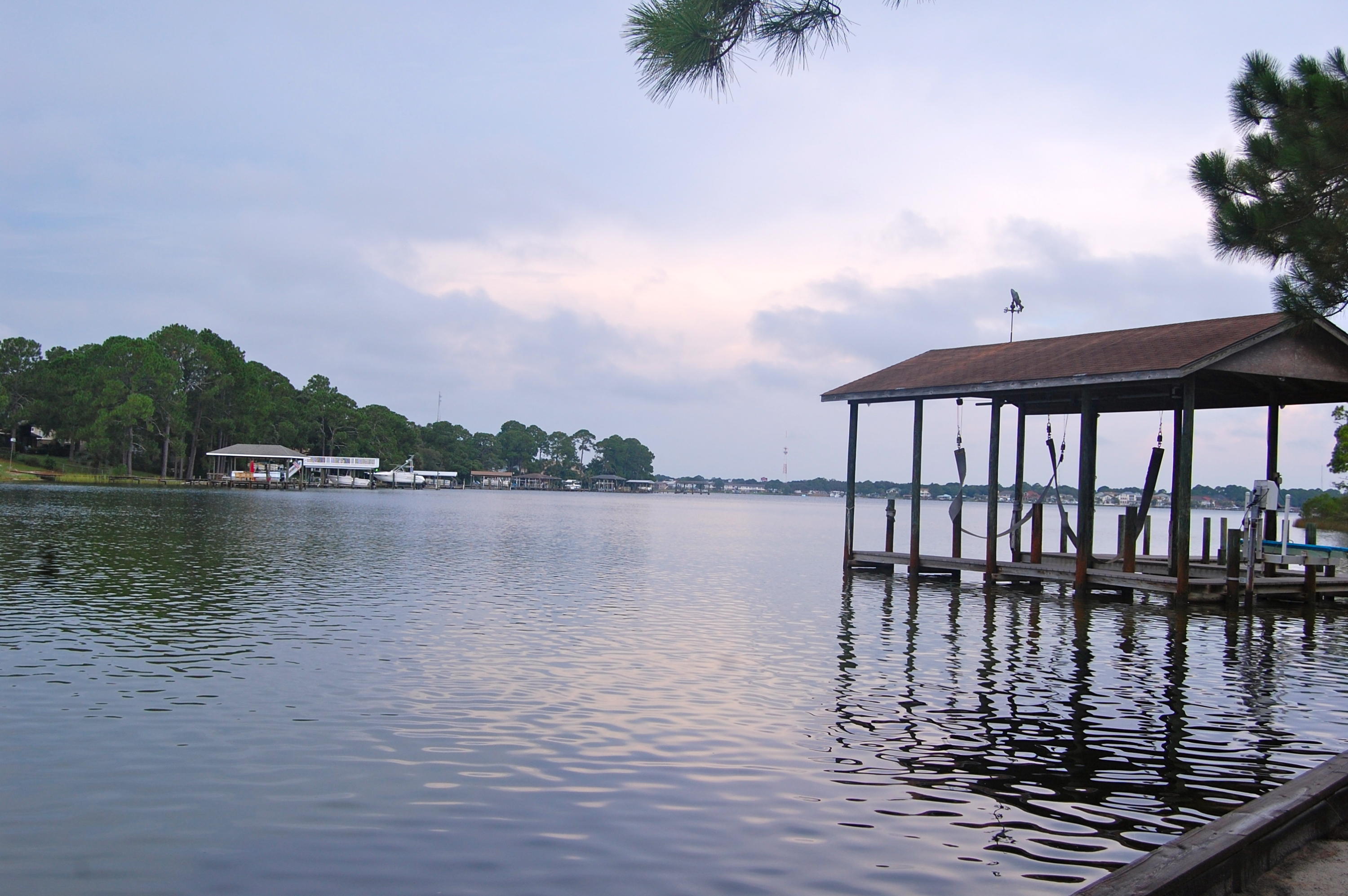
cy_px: 448
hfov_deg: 46.4
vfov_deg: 31.8
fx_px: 1571
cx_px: 674
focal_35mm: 42
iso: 200
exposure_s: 1/250
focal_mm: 28
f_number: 8
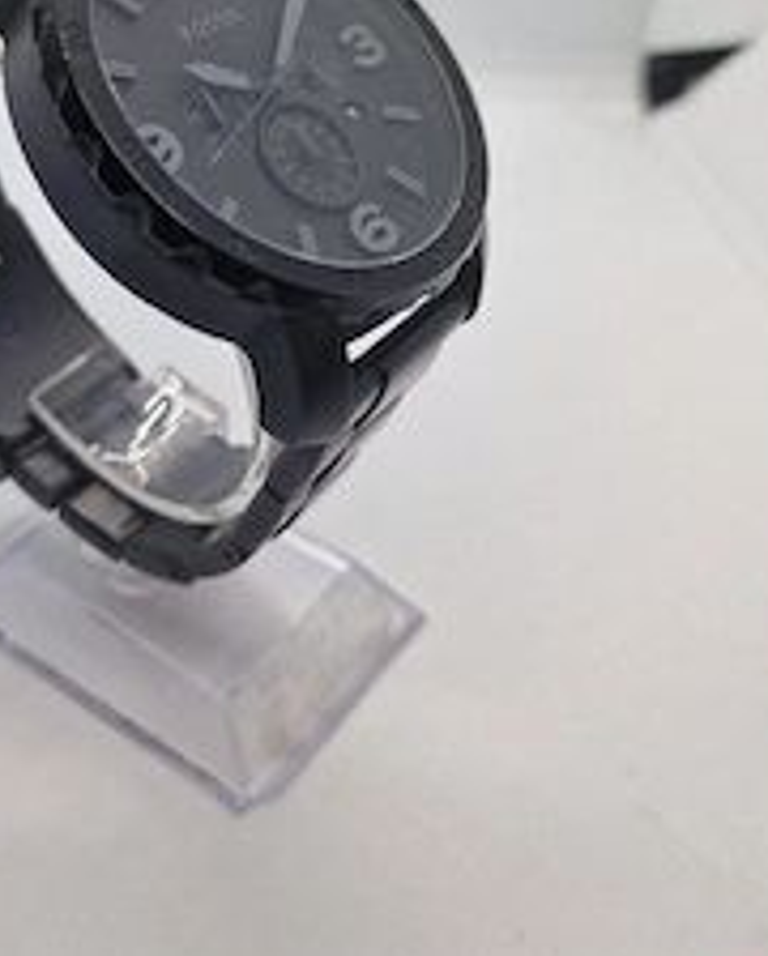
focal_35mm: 40
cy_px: 299
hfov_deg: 36.4
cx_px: 175
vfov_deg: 44.9
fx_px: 1133
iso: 50
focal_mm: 6.4
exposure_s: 1/182
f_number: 1.8
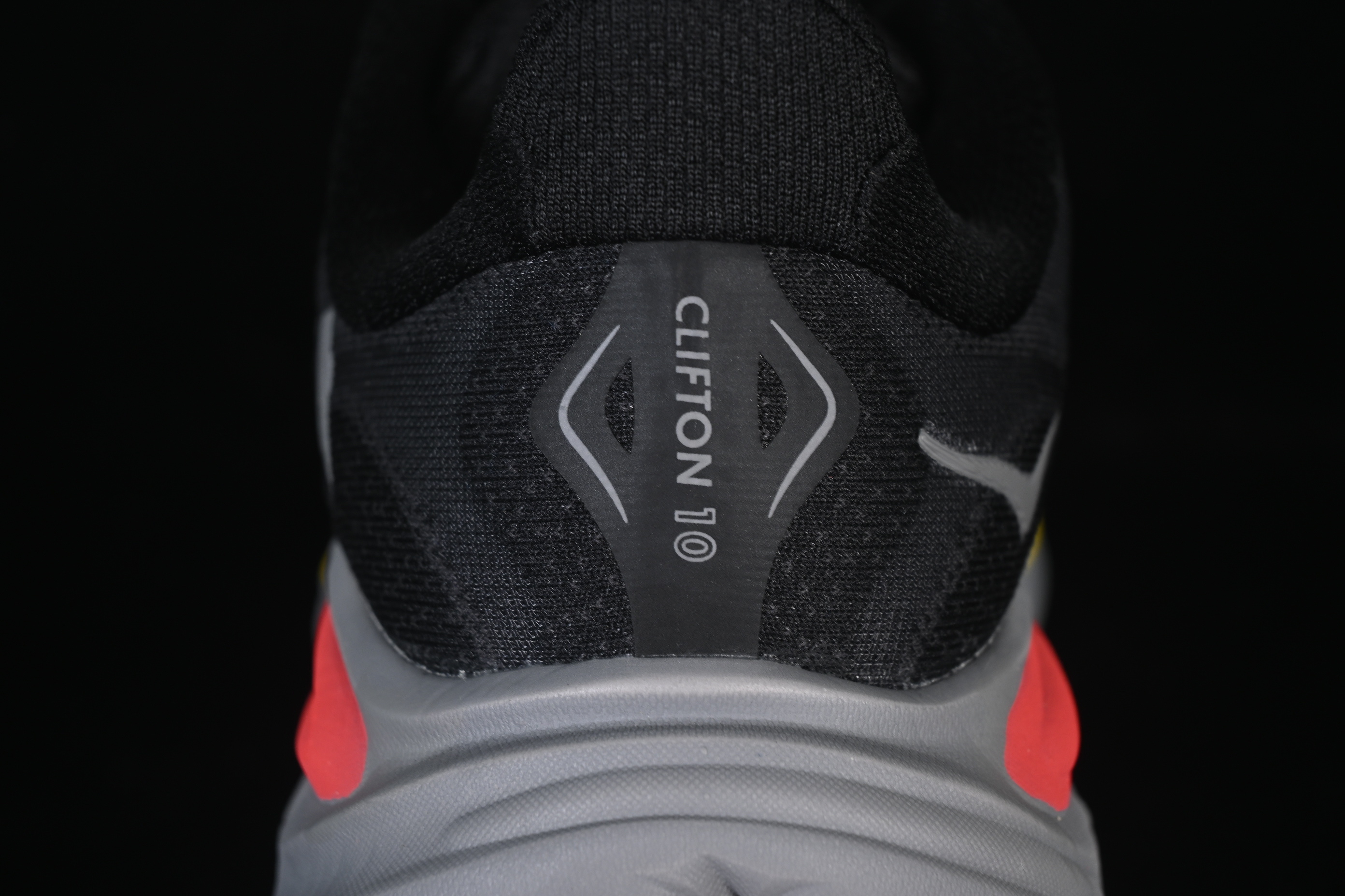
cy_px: 448
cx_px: 672
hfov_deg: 27.0
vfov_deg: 18.2
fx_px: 2802
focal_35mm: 75
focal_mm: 50
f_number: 6.3
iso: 160
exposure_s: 1/50
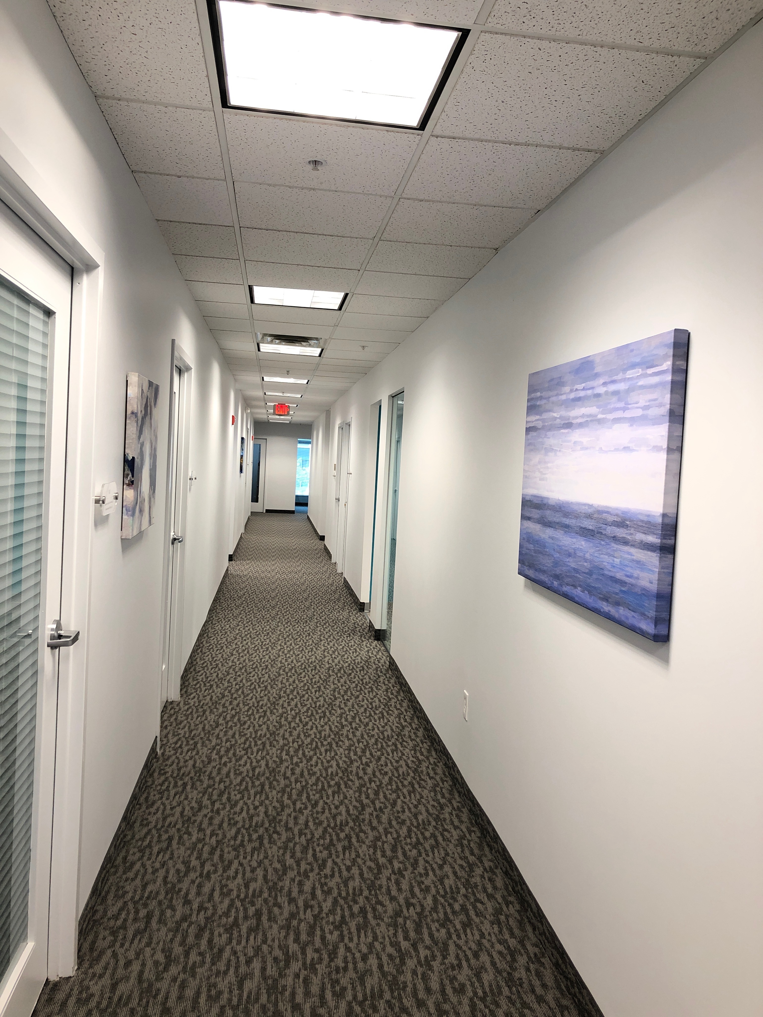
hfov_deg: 49.7
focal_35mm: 28
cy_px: 508
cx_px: 382
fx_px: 823
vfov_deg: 63.4
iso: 32
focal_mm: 3.99
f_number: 1.8
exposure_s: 1/24
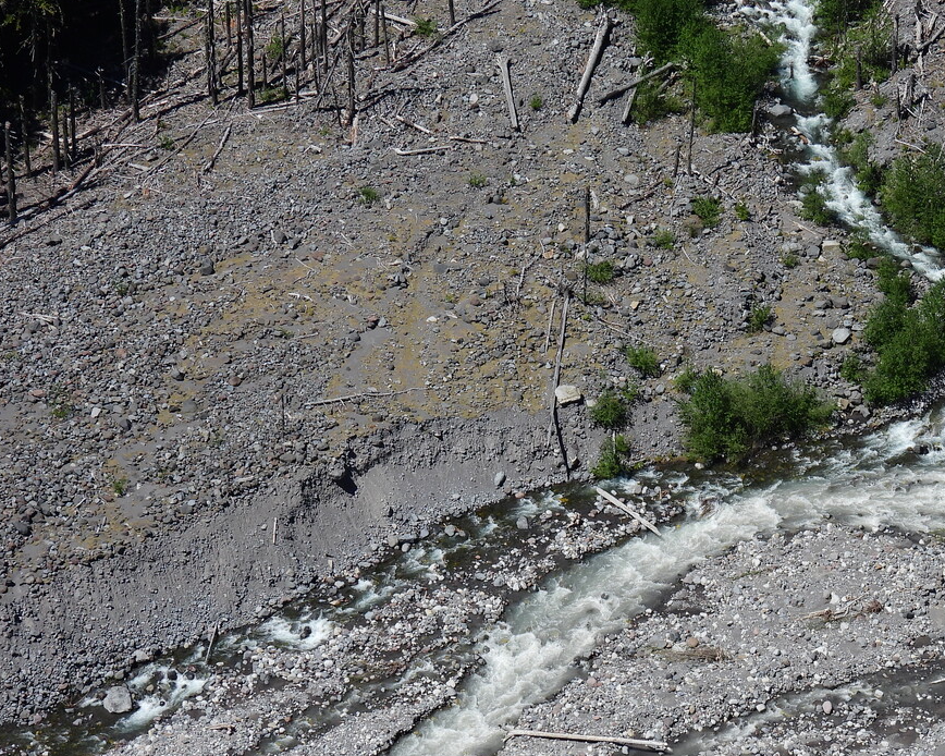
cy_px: 481
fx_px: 5033
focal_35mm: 180
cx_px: 672
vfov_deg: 8.6
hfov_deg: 10.7
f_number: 4
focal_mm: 22.3
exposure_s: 1/1250
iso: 100
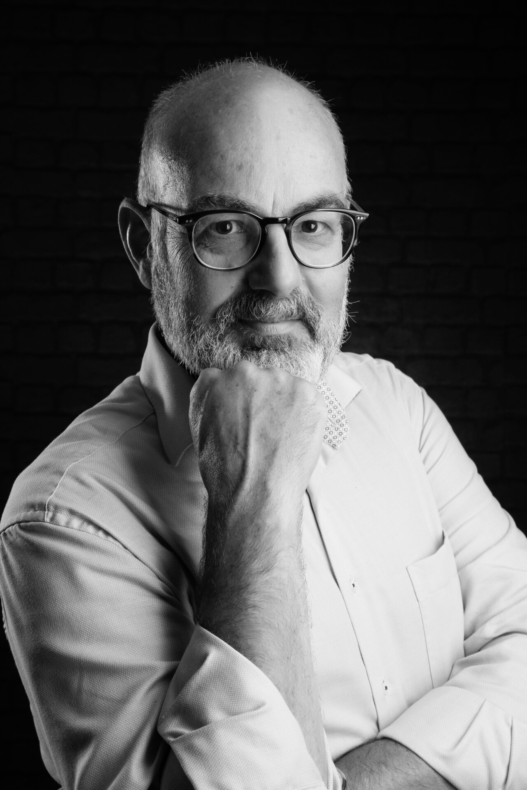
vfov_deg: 36.2
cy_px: 395
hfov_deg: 24.6
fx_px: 1208
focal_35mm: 55
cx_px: 264
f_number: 9
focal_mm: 55
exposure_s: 1/100
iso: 100
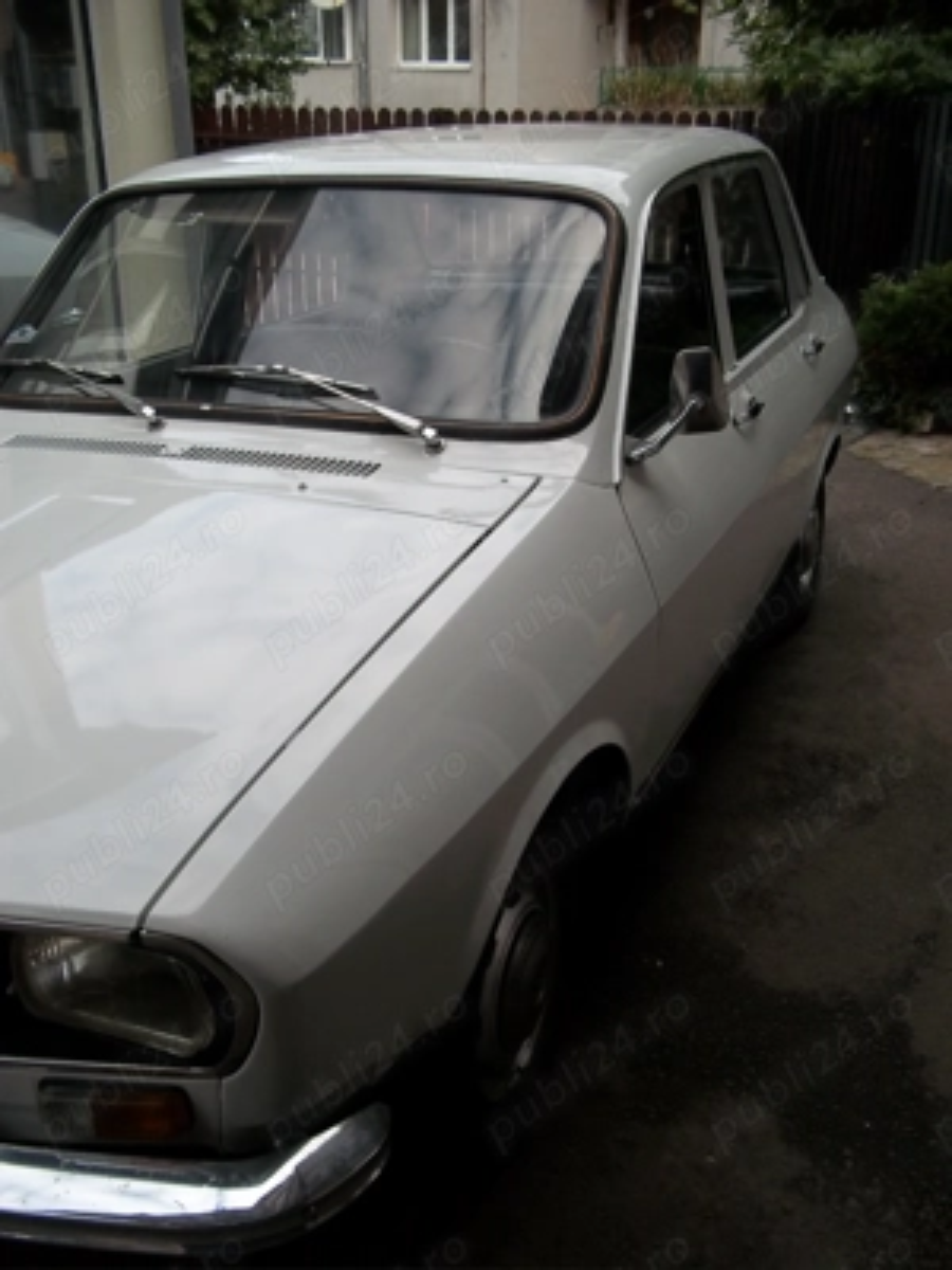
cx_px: 476
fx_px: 1320
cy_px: 635
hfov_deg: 39.7
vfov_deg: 51.4
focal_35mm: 36
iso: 80
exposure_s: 1/400
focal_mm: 6.5
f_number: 3.1
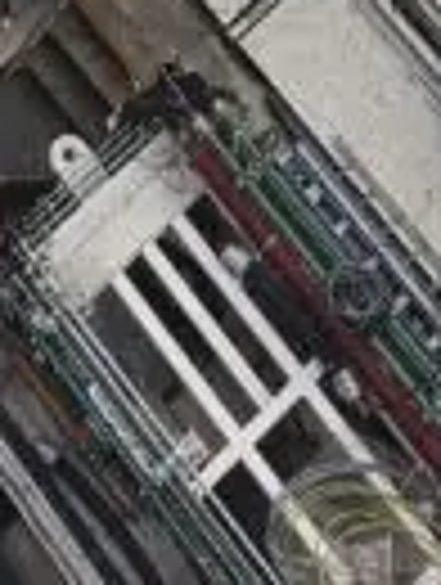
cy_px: -1206
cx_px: 97
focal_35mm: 159
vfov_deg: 9.5
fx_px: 2692
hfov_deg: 9.3
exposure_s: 1/200
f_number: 1.7
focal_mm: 6.3
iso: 20
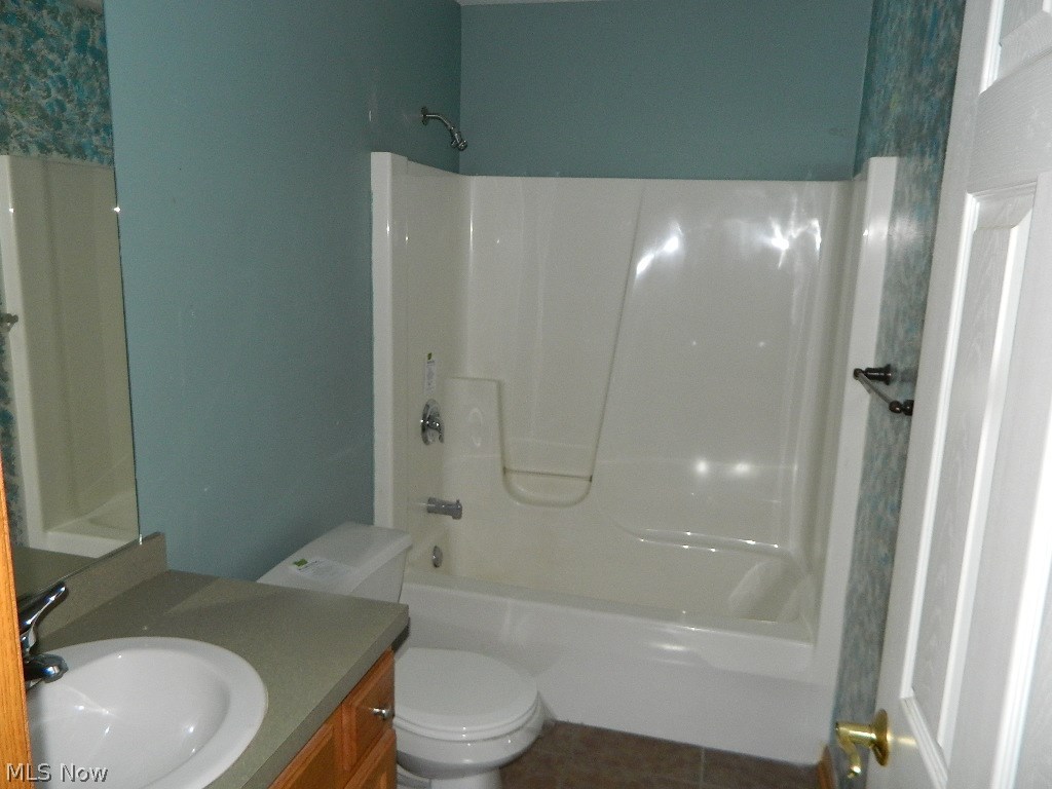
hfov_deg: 69.4
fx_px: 760
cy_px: 394
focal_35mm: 25
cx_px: 526
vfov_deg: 54.9
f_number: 3.1
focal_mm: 4.5
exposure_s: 1/30
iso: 200
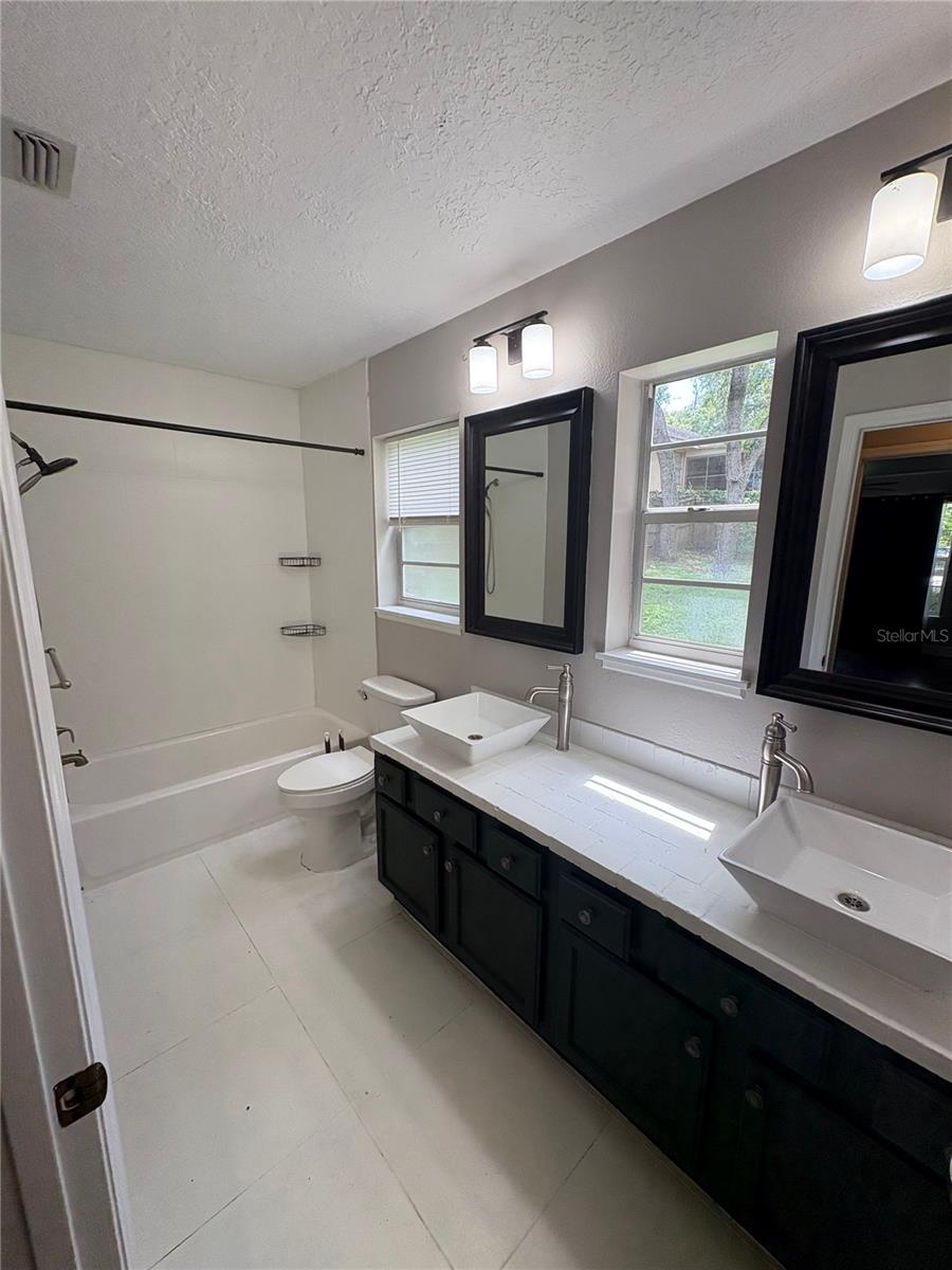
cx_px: 476
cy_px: 635
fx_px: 513
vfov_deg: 102.1
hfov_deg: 85.7
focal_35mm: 14
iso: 64
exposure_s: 1/120
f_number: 2.2
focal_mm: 2.22
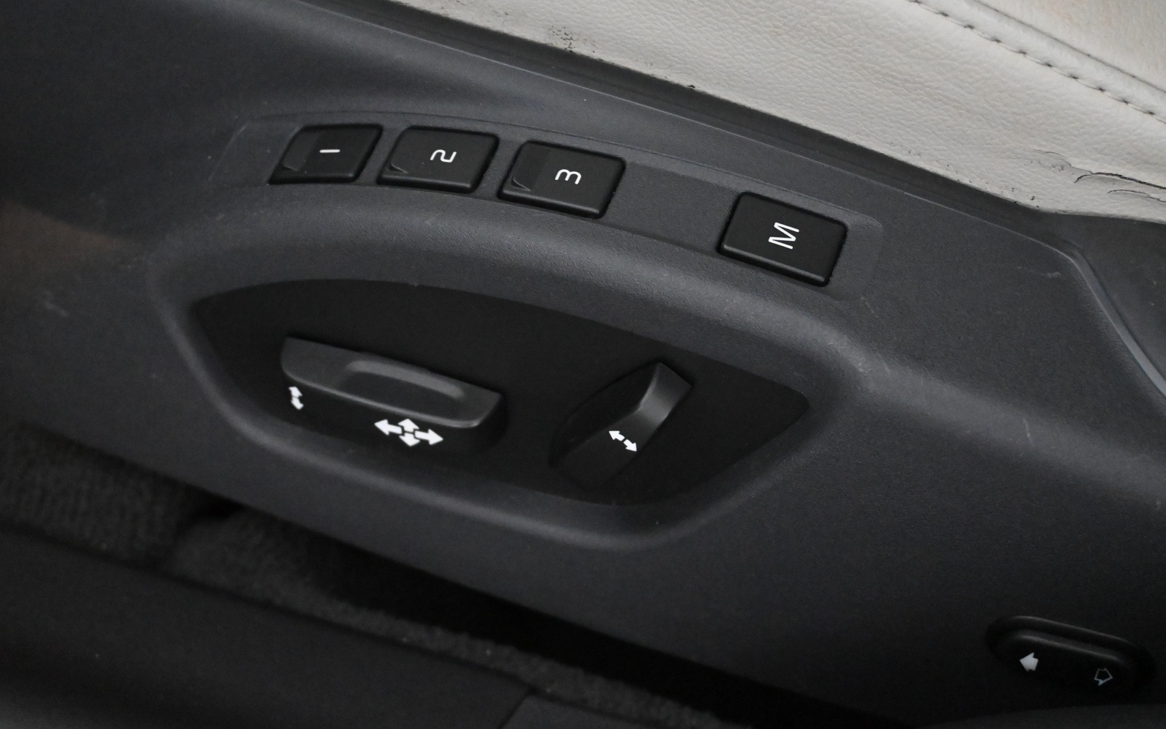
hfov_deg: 35.4
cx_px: 575
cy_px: 387
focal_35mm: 58
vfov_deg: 22.6
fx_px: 1828
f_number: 5.3
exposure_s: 1/60
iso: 9000
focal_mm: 37
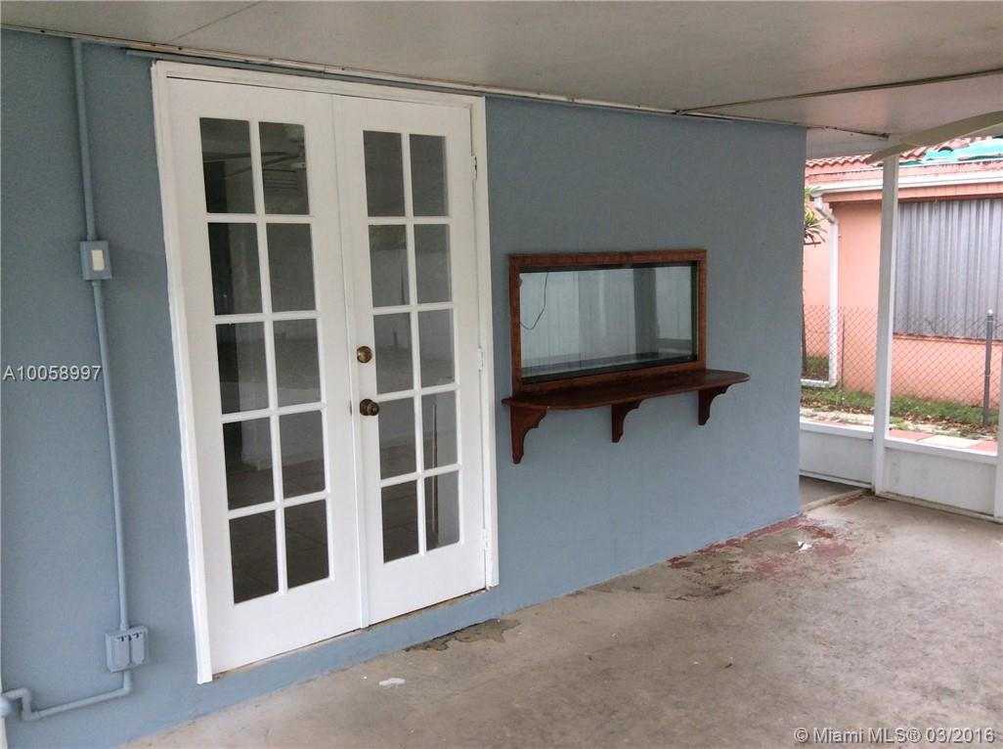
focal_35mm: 32
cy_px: 374
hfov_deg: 56.9
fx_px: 926
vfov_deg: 44.0
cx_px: 502
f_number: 2.4
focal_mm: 3.3
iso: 50
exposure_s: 1/120
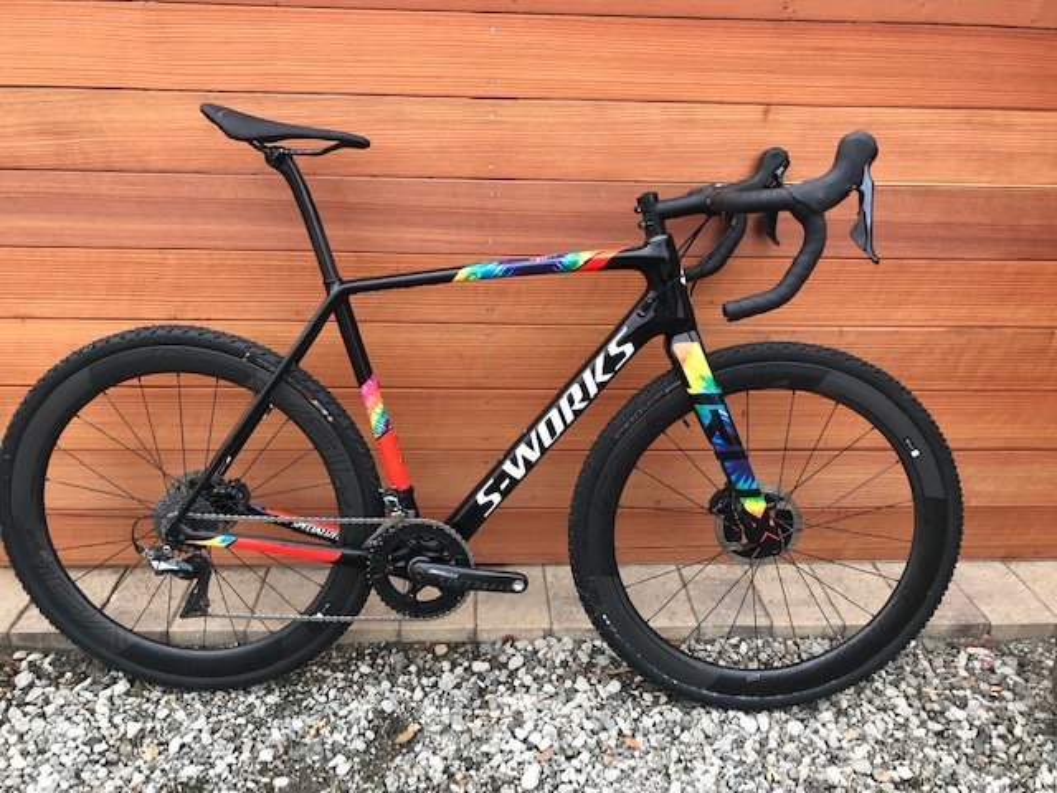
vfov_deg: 49.7
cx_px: 528
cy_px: 396
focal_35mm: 28
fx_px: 855
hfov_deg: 63.4
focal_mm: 3.99
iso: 20
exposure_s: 1/187
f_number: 1.8
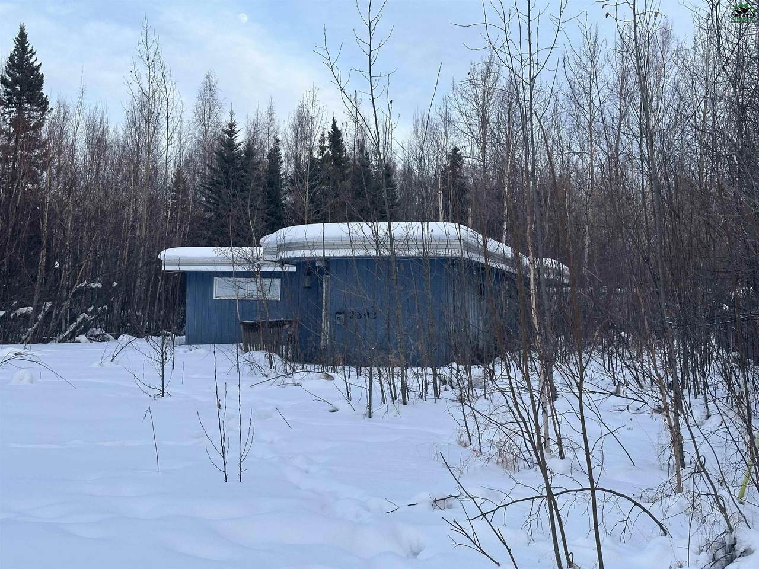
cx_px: 380
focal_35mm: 48
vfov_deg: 30.3
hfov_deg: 39.7
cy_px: 284
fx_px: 1052
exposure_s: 1/519
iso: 64
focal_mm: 6.86
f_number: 1.78
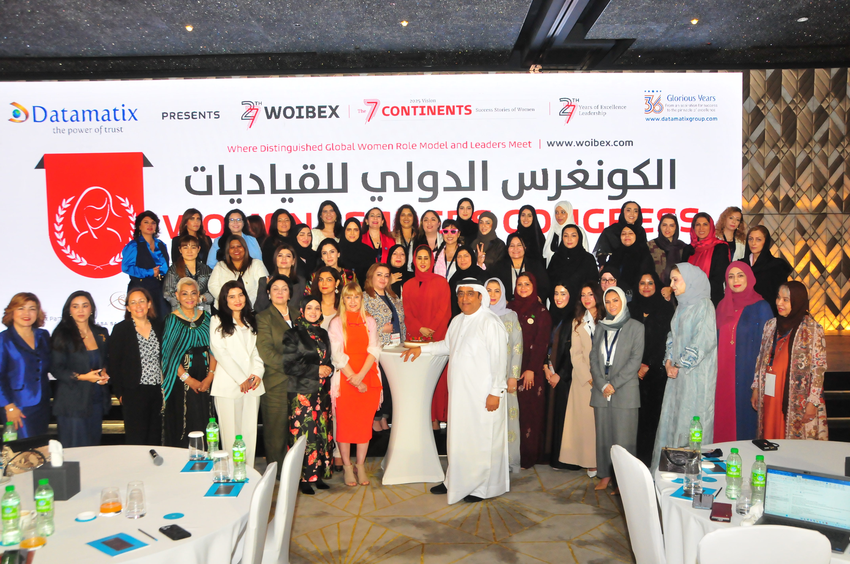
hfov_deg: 57.3
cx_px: 425
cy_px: 282
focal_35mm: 33
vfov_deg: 39.9
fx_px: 778
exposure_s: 1/160
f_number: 6.3
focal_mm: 22
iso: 1600
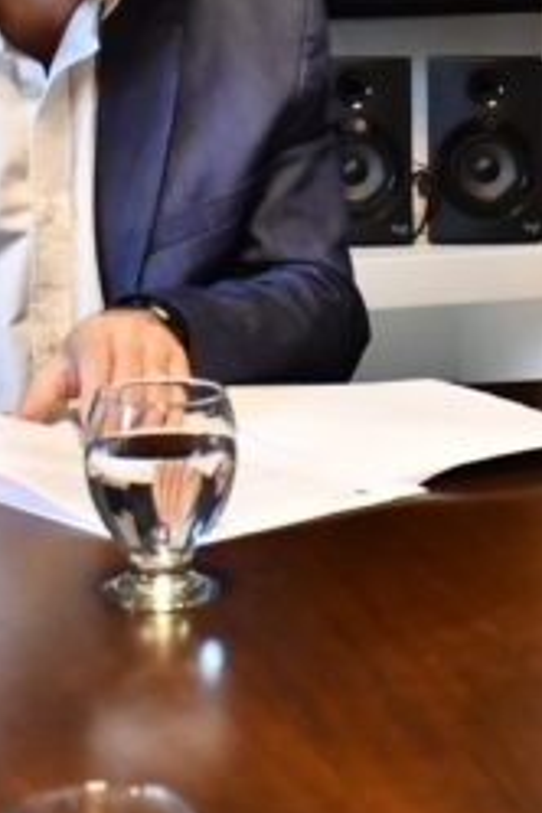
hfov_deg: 7.3
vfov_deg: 11.1
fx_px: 4178
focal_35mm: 185
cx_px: 757
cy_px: 98
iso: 4000
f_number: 5
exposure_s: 1/100
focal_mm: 40
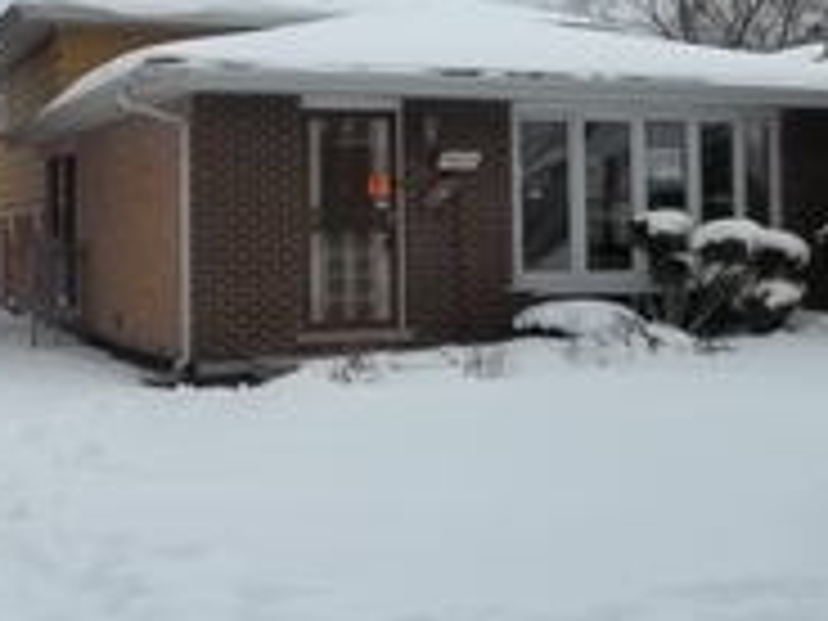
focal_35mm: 62
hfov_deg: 31.2
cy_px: 140
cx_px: 356
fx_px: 1483
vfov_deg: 23.4
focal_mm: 5.9
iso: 64
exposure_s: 1/320
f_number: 8
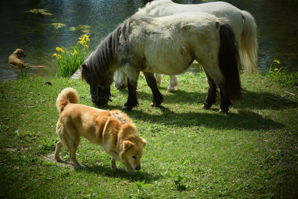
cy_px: 100
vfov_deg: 13.0
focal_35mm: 105
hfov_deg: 19.5
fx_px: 869
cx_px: 149
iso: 220
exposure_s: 1/250
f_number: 8
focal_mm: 70
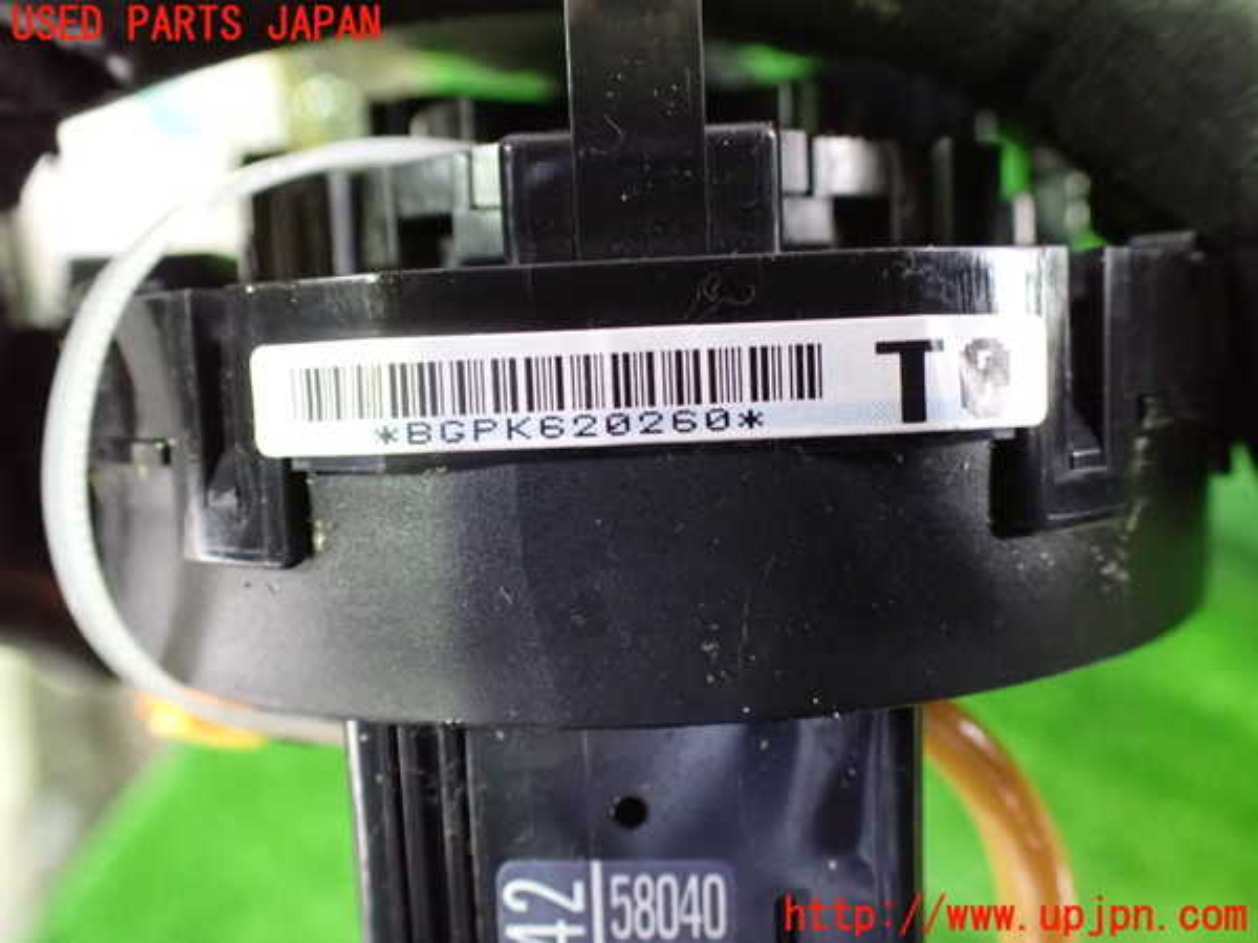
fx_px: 1090
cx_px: 629
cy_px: 472
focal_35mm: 30
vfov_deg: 46.8
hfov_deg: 60.0
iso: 1600
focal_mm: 5.4
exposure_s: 1/30
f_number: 2.3
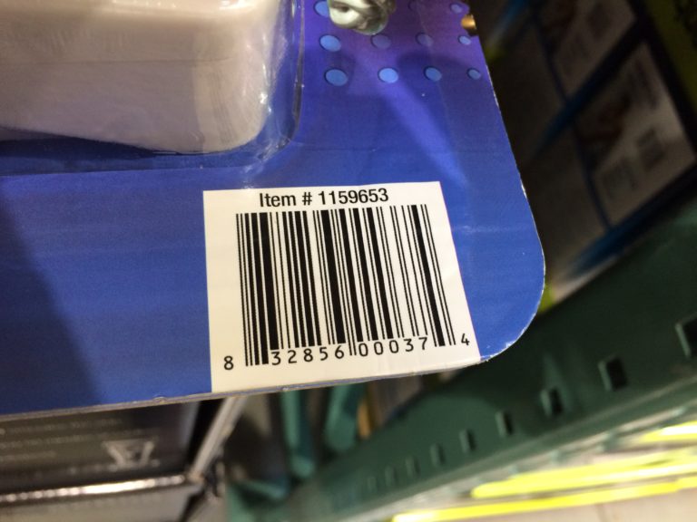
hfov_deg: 61.7
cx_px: 348
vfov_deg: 48.2
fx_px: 584
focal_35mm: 29
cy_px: 261
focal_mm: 4.15
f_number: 2.2
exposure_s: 1/30
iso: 125
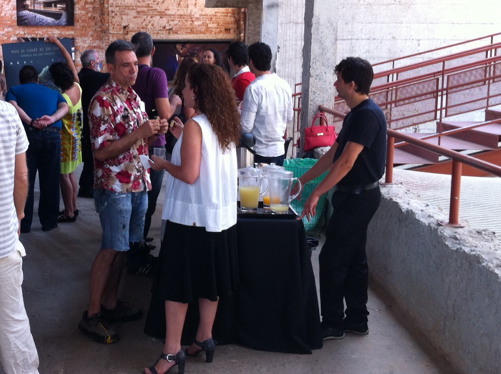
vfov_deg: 25.6
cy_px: 173
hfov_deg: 33.1
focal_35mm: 57
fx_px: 824
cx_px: 123
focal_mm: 3.85
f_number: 2.8
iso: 100
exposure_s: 1/33
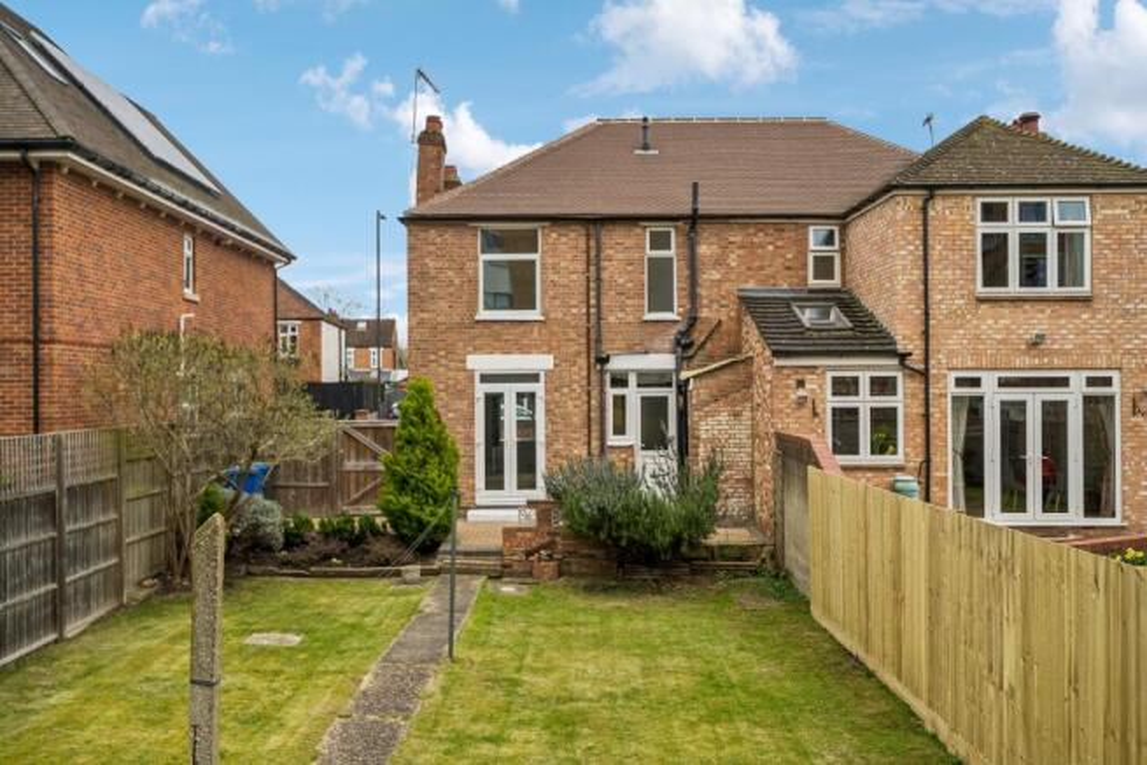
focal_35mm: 35
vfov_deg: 37.9
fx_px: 1115
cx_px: 574
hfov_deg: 54.4
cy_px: 382
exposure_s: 1/200
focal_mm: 35
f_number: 9
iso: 320
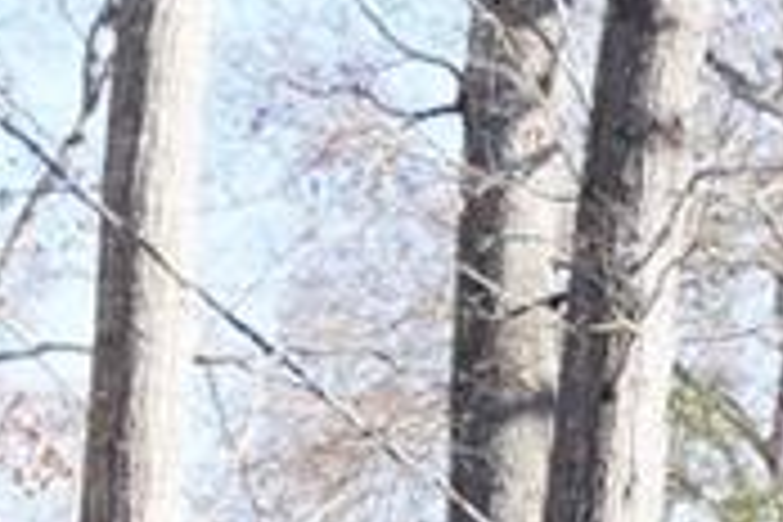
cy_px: 1202
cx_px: 2268
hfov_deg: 7.4
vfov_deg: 5.4
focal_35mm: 247
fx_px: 5372
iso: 1250
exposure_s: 1/2000
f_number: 4.5
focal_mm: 28
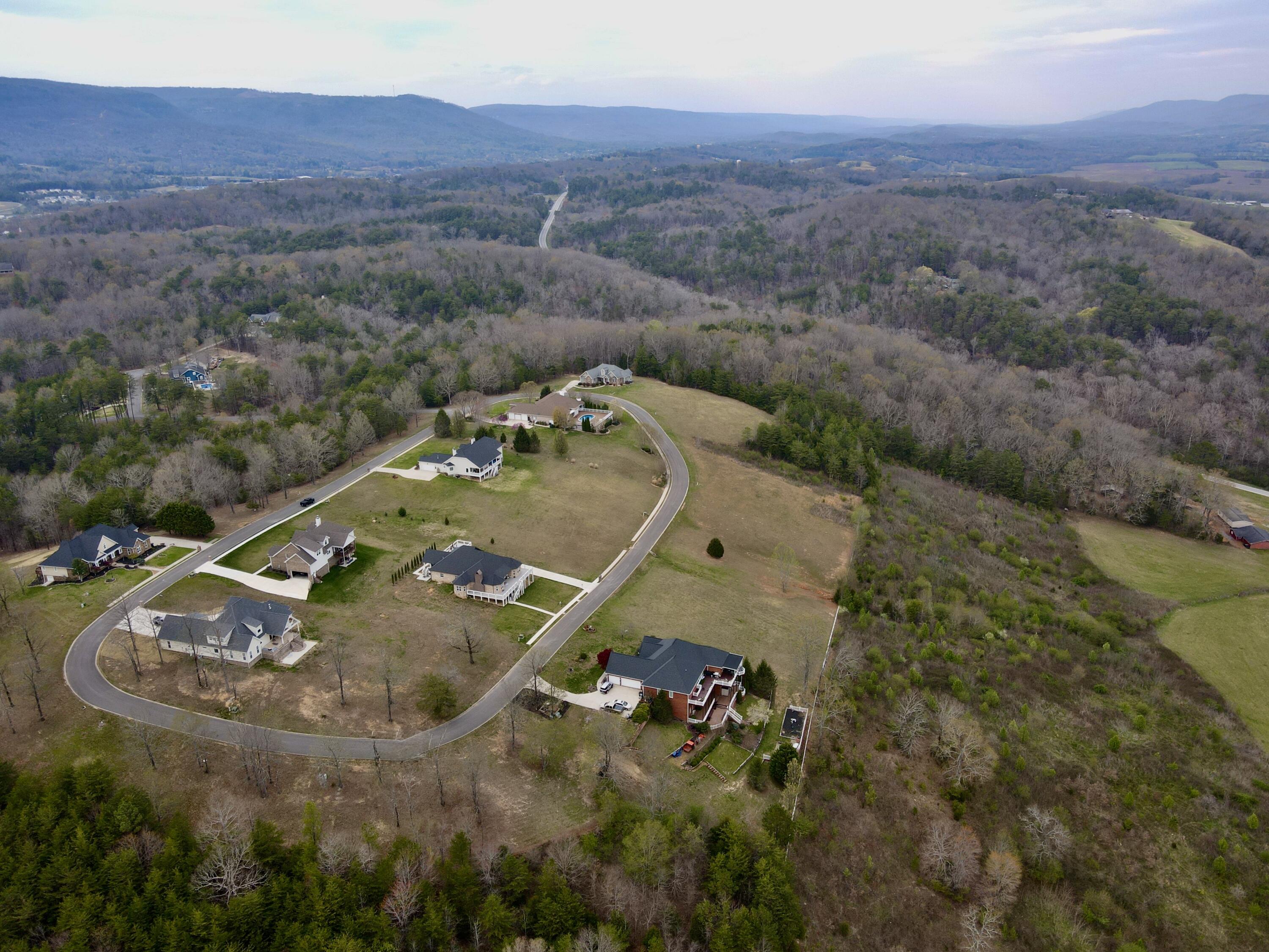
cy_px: 476
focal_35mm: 24
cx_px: 634
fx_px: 880
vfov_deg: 56.8
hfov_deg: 71.6
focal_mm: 4.5
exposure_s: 1/90
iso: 100
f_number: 2.8
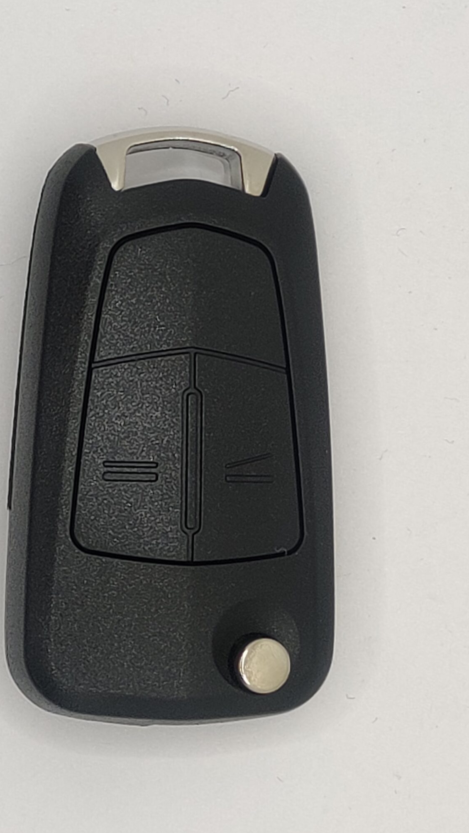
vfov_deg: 64.3
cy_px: 413
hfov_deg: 38.8
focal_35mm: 30
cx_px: 190
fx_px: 663
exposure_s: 1/156
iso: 100
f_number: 1.65
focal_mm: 4.75
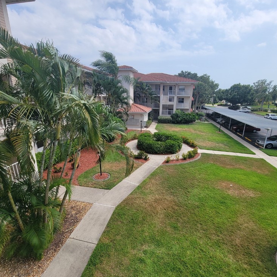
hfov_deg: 87.4
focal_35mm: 16
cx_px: 139
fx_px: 145
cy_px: 142
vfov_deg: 87.4
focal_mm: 2.2
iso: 50
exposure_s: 1/1946
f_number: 2.2
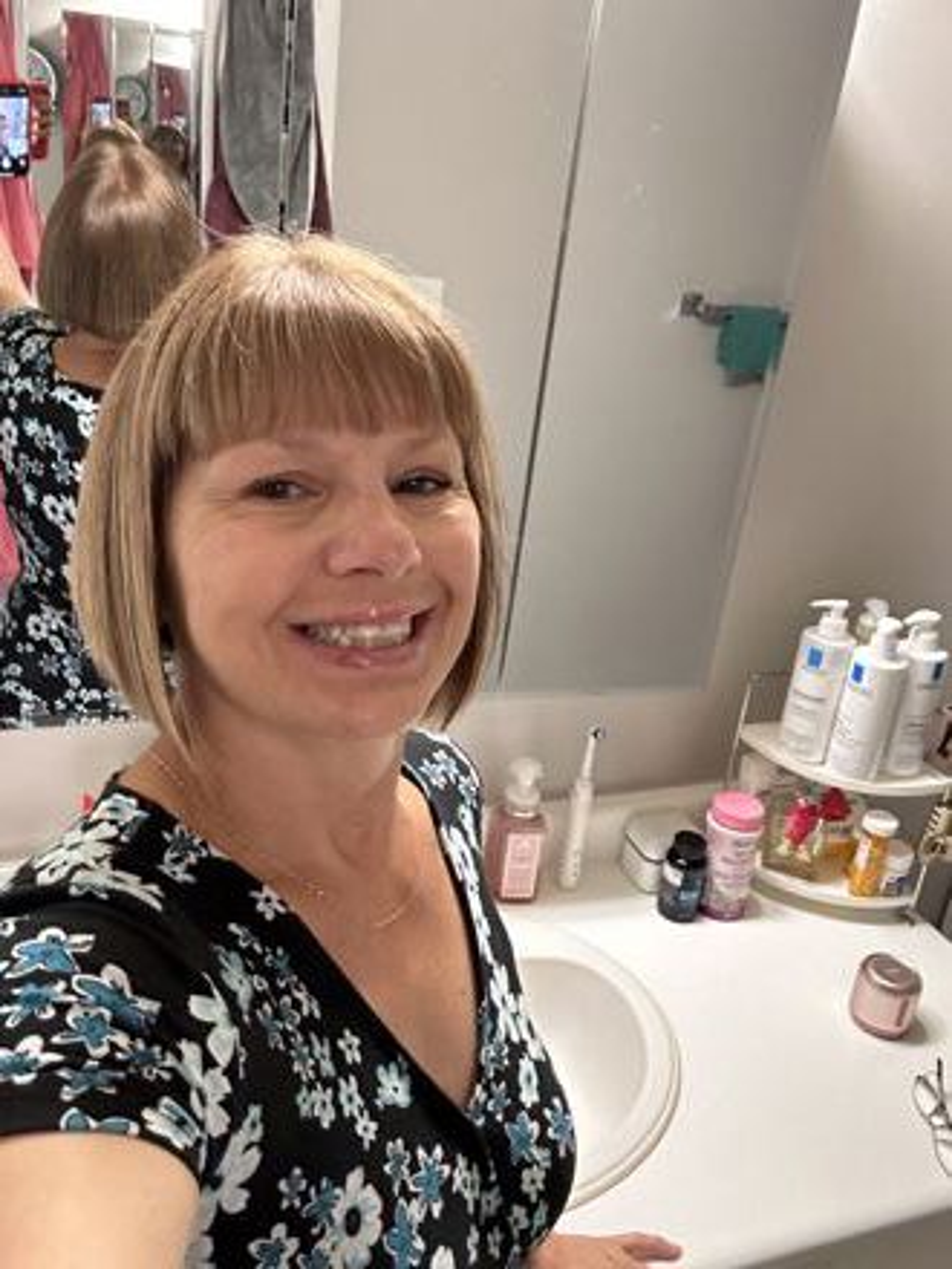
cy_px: 634
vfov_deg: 60.0
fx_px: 1100
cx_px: 476
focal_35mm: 30
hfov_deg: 46.8
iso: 250
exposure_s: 1/40
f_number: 1.9
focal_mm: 2.69
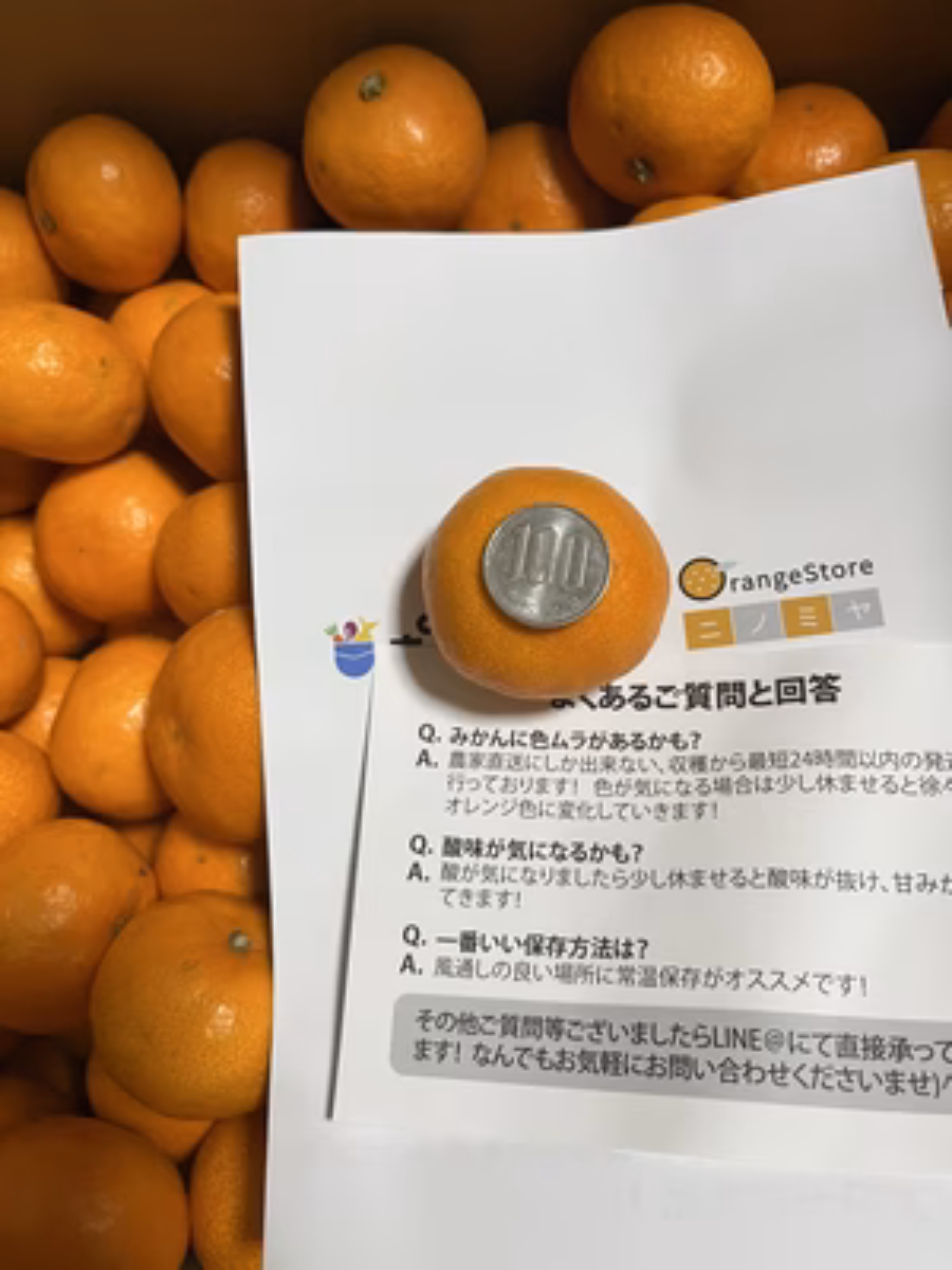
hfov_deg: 53.1
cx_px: 476
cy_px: 635
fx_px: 953
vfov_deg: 67.3
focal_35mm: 26
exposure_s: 1/80
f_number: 1.6
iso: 125
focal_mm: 5.1
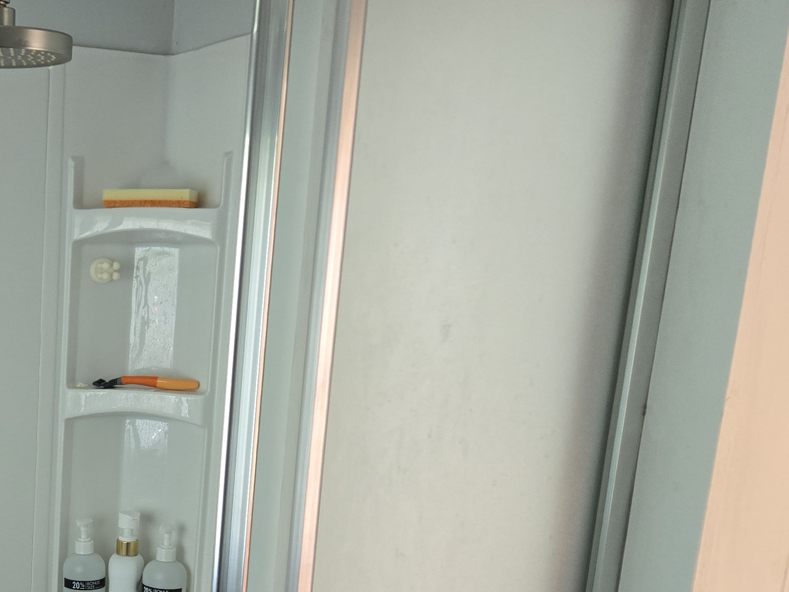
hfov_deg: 33.4
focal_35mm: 52
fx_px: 1185
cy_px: 564
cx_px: -14
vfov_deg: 26.8
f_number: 1.8
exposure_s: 1/120
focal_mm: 5.4
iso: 400
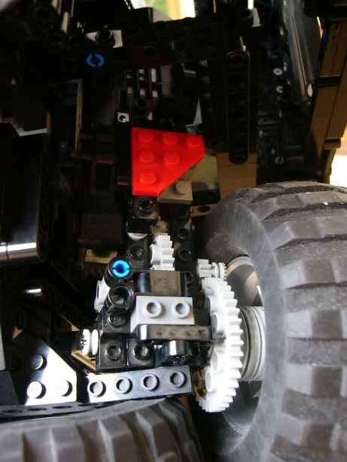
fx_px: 467
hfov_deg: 40.7
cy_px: 231
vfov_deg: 52.6
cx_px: 174
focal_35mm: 35
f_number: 2.8
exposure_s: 1/8
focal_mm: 5.8
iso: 200
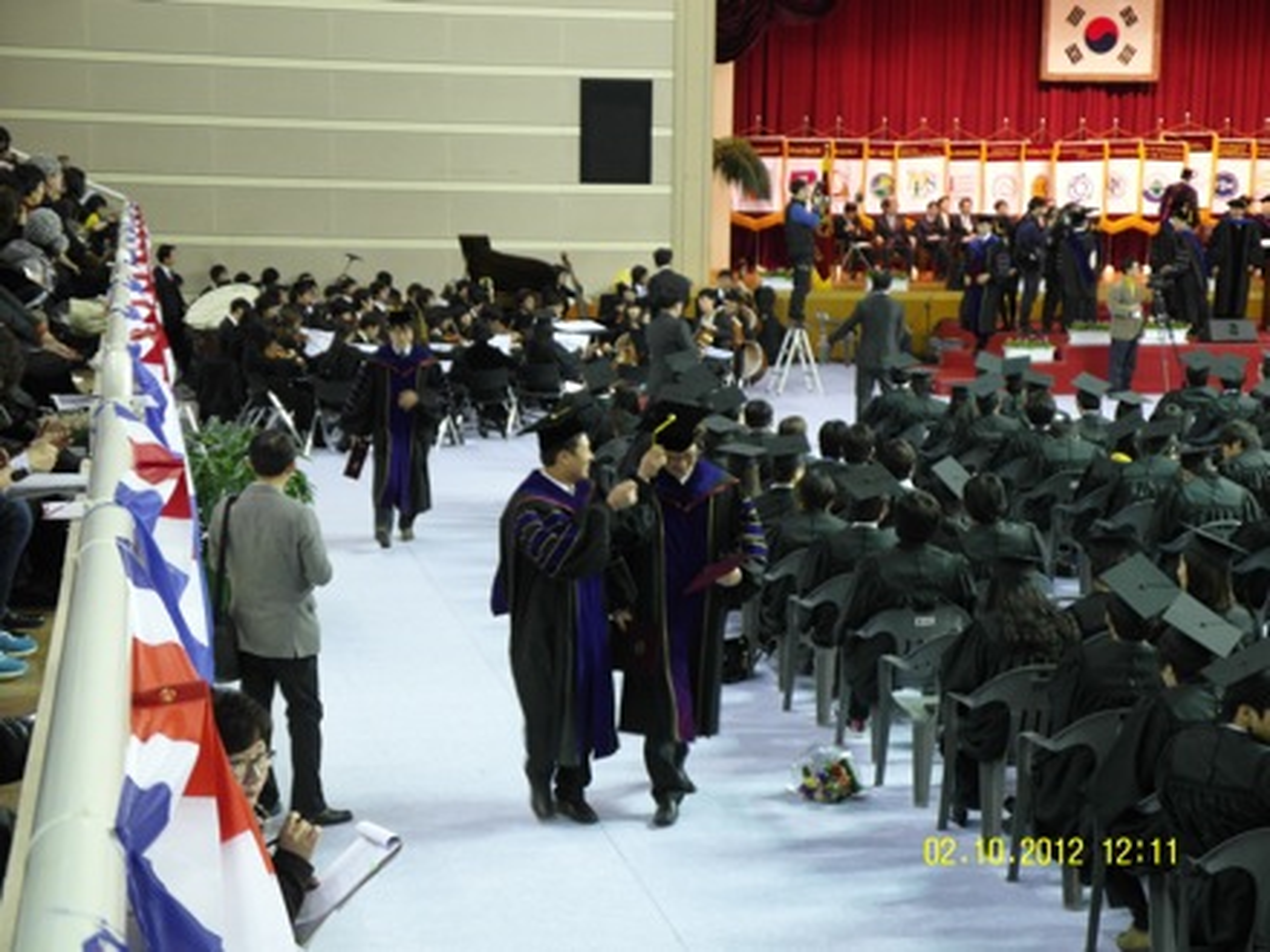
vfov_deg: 20.4
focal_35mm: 72
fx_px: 2642
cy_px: 476
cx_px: 635
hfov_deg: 27.0
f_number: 2.4
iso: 240
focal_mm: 15.6
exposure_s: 1/30
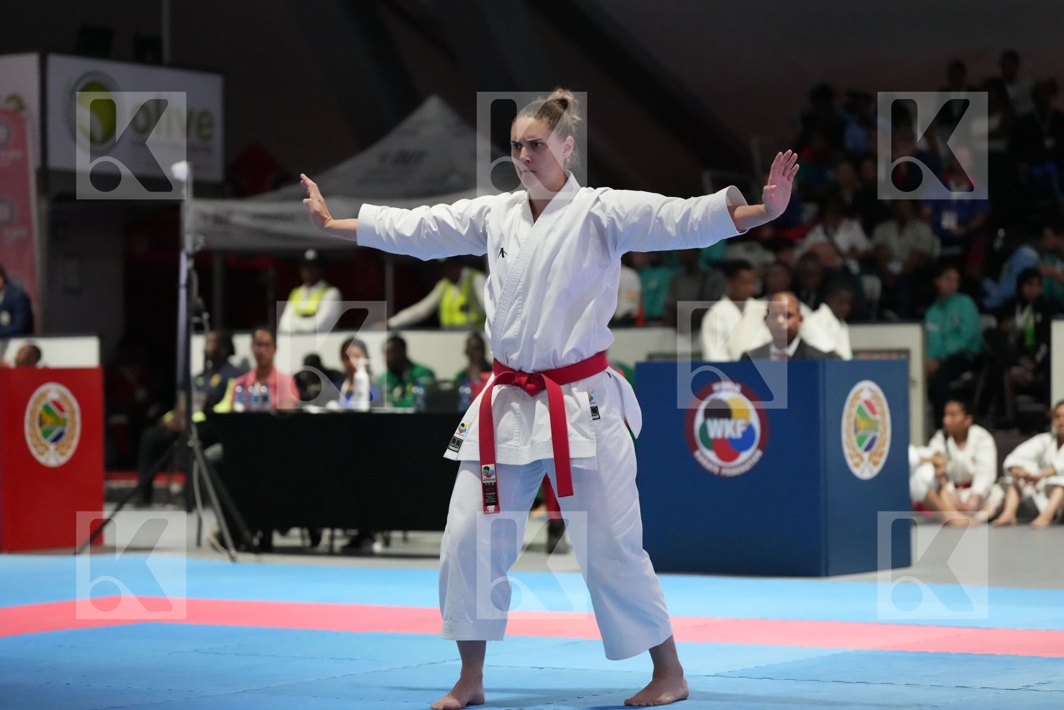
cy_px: 355
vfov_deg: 13.0
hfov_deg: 19.5
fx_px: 3103
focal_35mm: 105
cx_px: 532
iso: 8000
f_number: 2.8
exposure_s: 1/500
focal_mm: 105
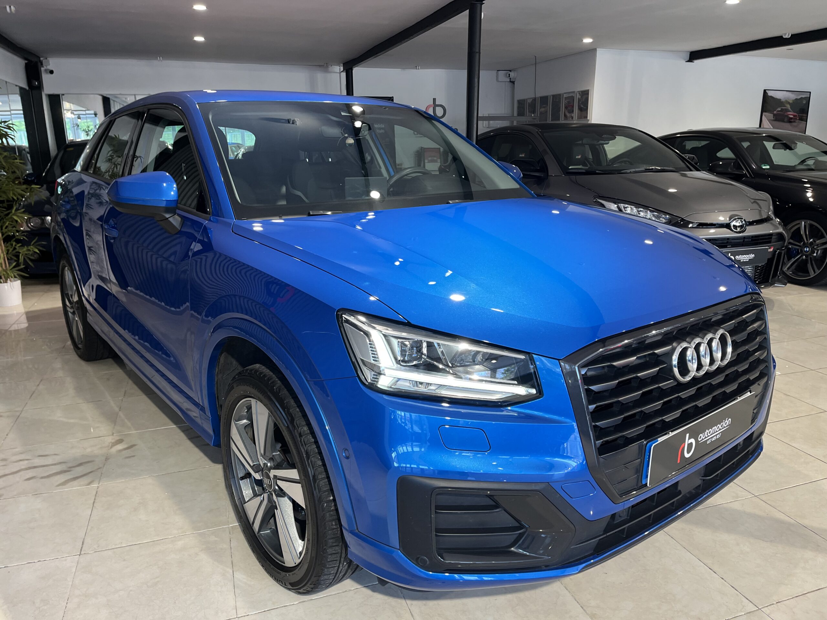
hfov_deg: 67.3
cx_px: 414
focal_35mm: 26
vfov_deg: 53.1
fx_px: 621
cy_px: 310
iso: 125
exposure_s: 1/95
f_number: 1.6
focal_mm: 5.1
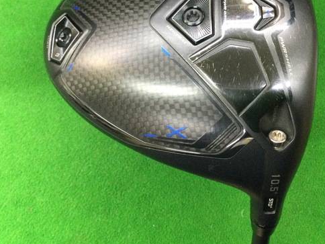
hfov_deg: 45.6
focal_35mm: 41
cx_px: 193
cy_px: 85
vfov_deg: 34.9
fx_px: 385
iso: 200
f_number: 2.4
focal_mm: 3.3
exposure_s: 1/30
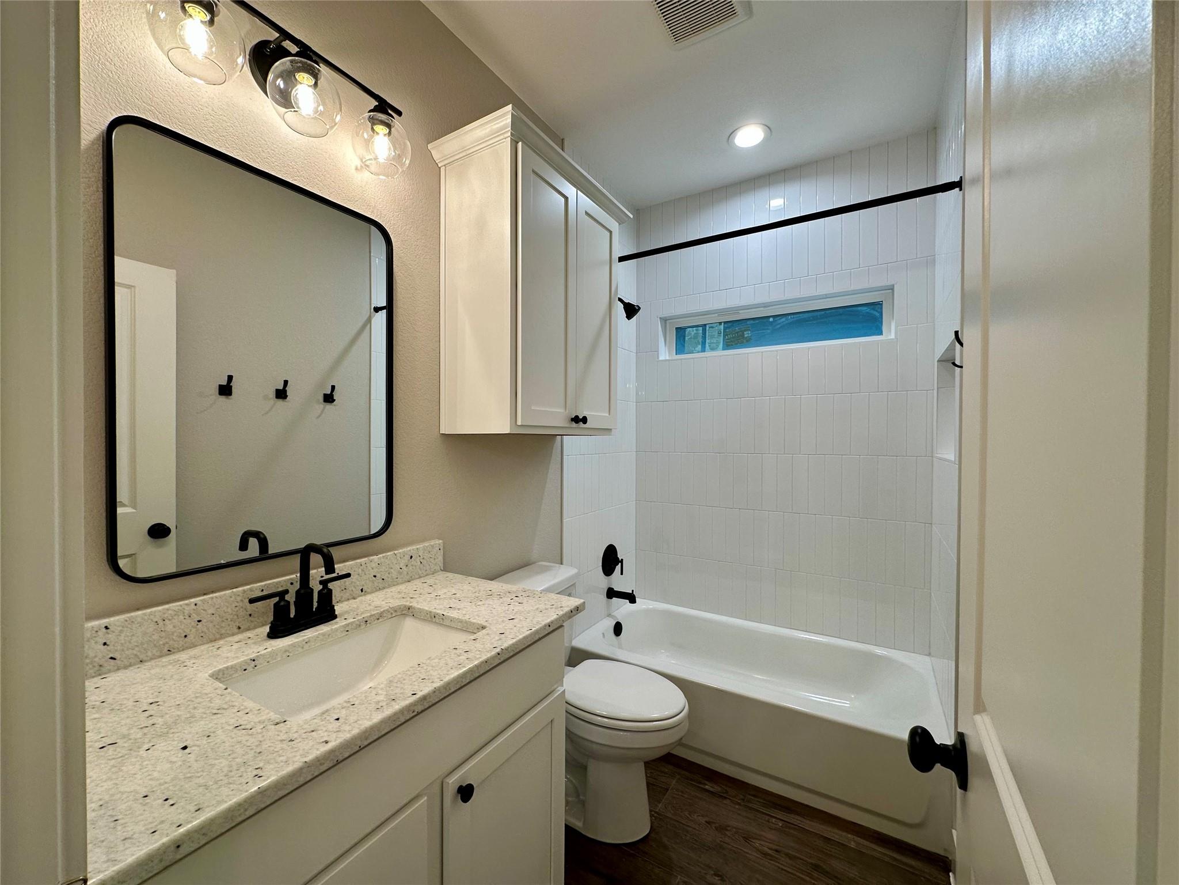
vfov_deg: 85.7
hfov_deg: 102.1
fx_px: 477
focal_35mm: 14
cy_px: 442
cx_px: 590
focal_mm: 2.22
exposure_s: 1/120
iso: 80
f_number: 2.2
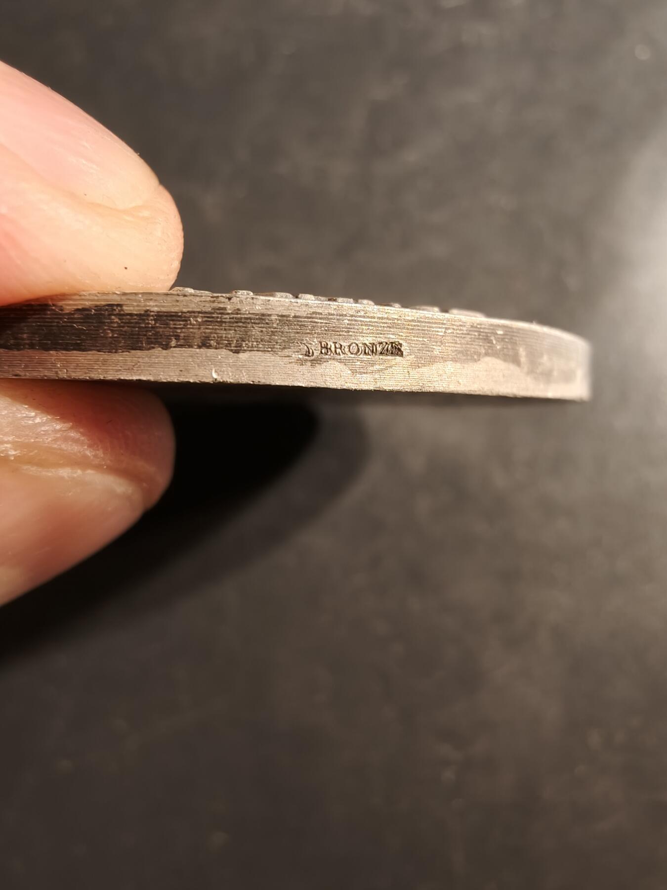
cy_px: 445
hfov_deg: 58.9
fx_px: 591
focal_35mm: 23
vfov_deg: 73.9
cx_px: 334
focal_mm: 2.32
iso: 250
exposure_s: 1/50
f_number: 2
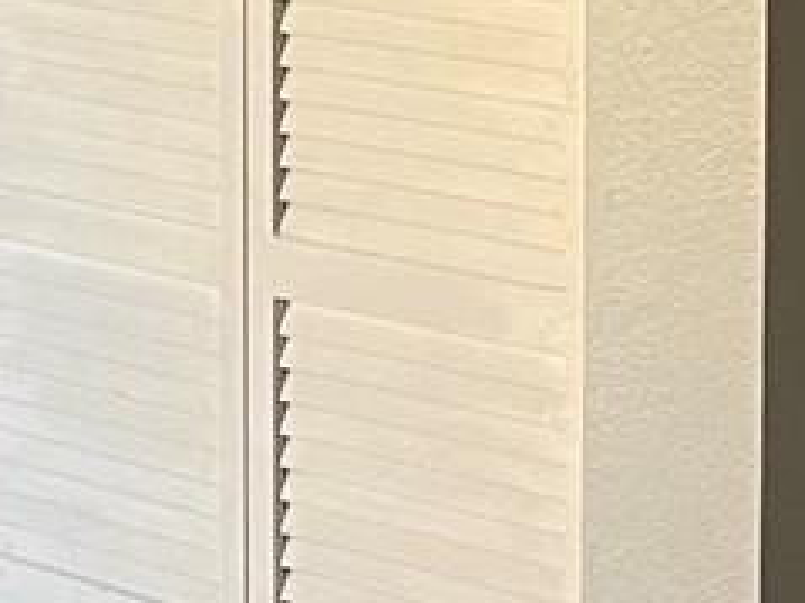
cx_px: -1859
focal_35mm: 174
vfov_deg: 8.3
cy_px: -313
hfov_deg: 8.7
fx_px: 4044
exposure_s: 1/60
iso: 100
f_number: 1.6
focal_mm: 5.1
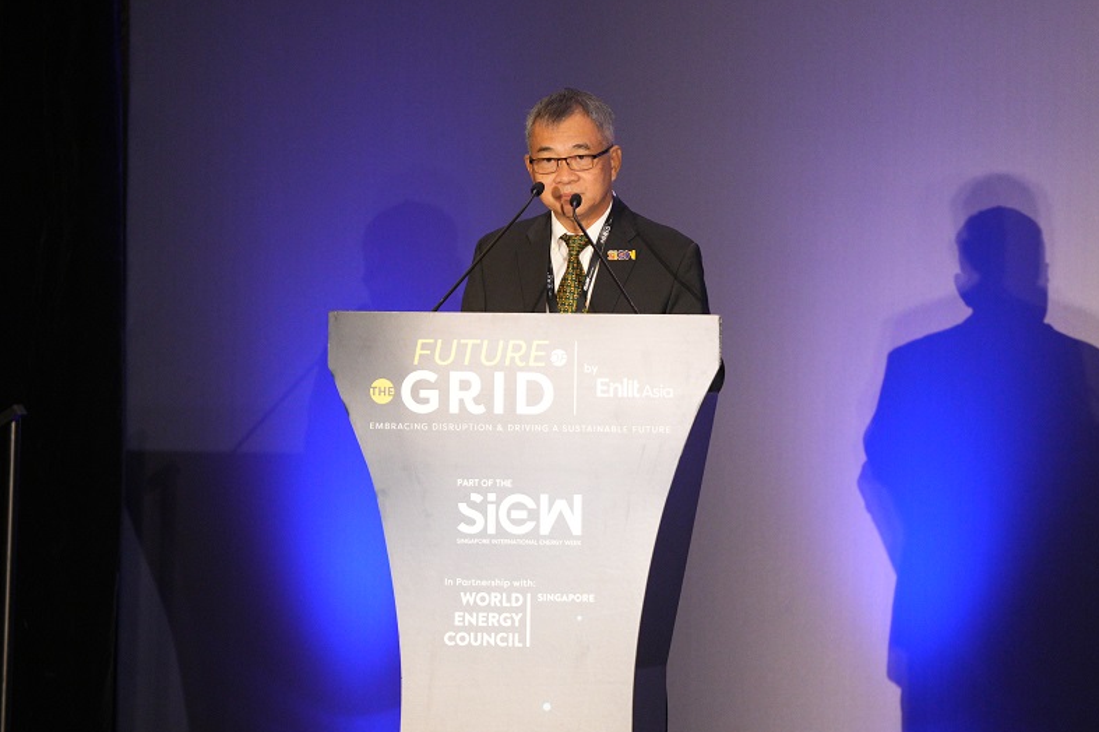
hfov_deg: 6.4
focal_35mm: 324
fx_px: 9886
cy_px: 366
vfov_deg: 4.2
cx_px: 592
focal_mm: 200
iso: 2500
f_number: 2.8
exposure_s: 1/125
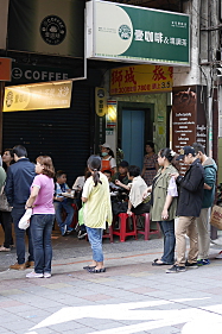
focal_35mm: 74
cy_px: 116
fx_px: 685
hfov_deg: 18.3
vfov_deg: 27.2
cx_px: 149
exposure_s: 1/60
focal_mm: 20
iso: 640
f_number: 2
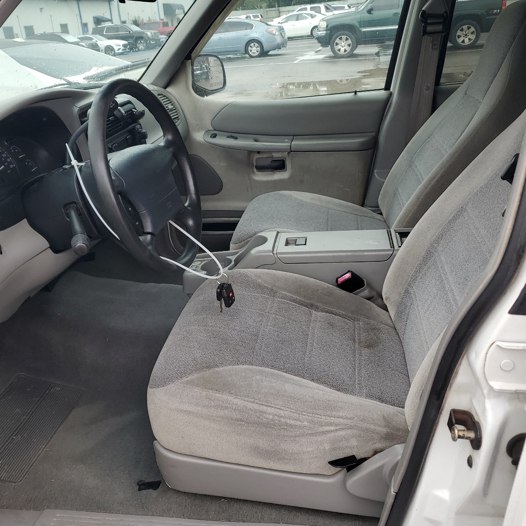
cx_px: 237
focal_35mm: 31
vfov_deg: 52.5
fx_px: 533
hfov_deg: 52.4
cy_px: 261
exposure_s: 1/137
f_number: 1.5
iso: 50
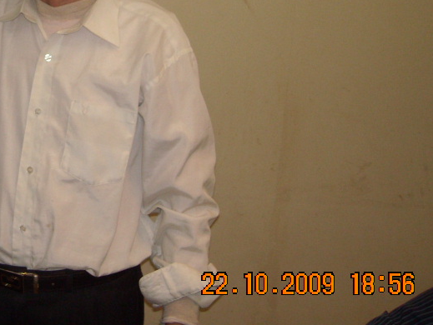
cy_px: 31
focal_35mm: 69
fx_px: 864
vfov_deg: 20.9
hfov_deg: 26.9
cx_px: 24
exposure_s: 1/30
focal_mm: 5.7
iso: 200
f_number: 2.8
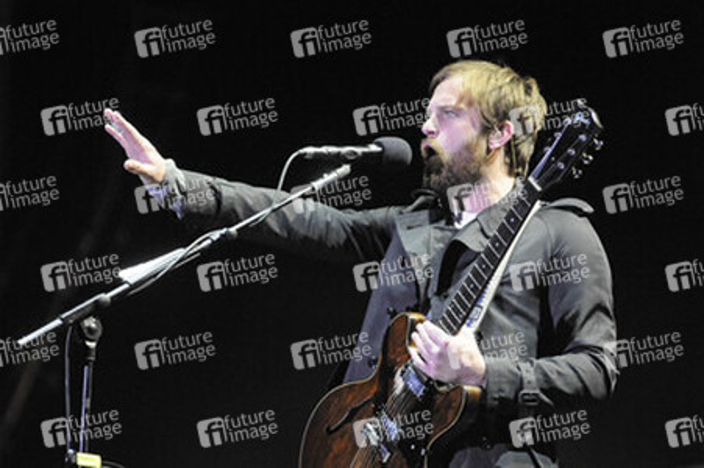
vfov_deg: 4.6
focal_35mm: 300
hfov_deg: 6.9
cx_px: 352
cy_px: 234
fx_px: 5862
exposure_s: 1/500
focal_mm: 200
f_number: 2.8
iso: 3200
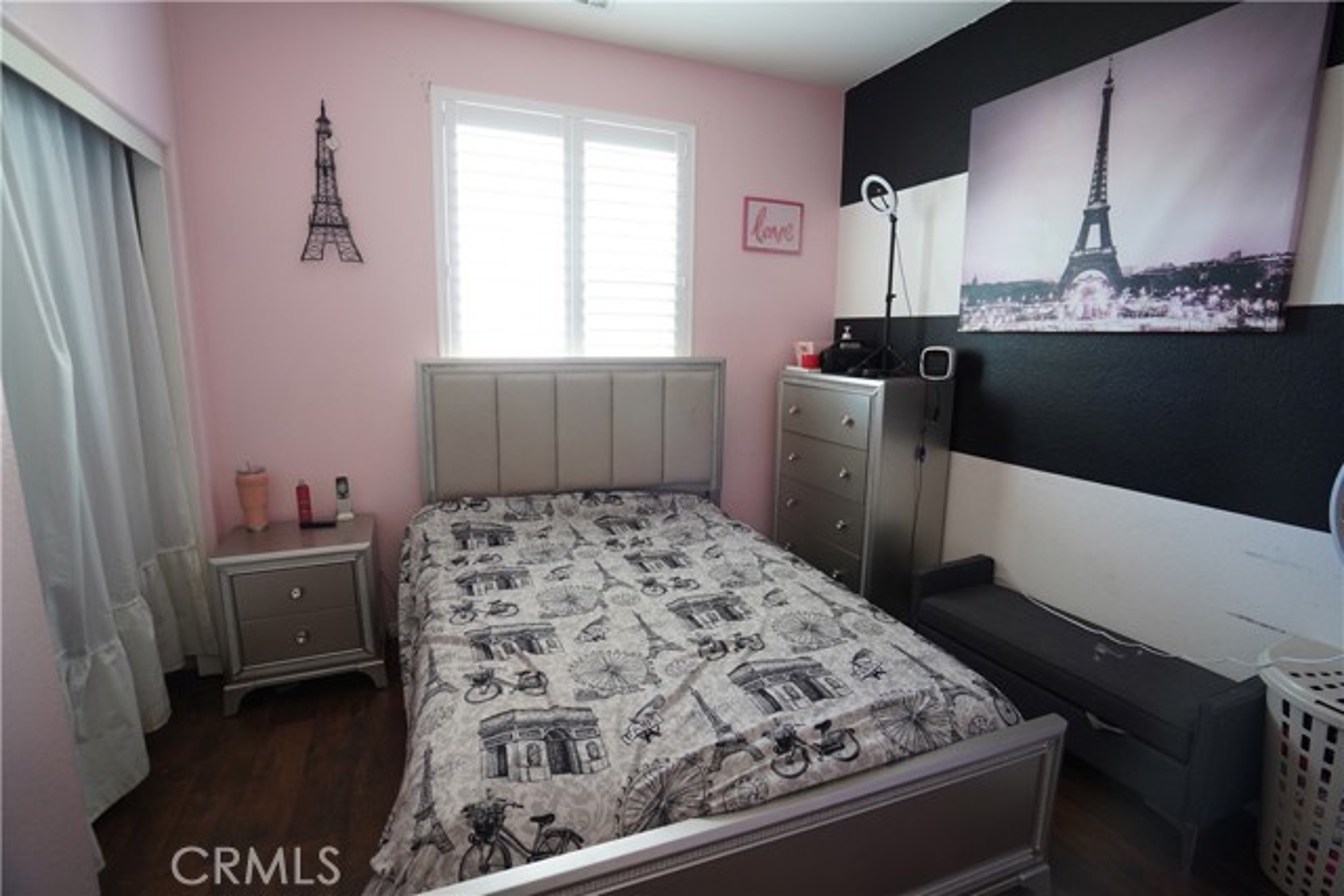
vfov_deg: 73.8
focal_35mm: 16
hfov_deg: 96.7
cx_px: 672
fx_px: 597
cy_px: 448
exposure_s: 1/40
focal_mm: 16
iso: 1600
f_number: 4.5
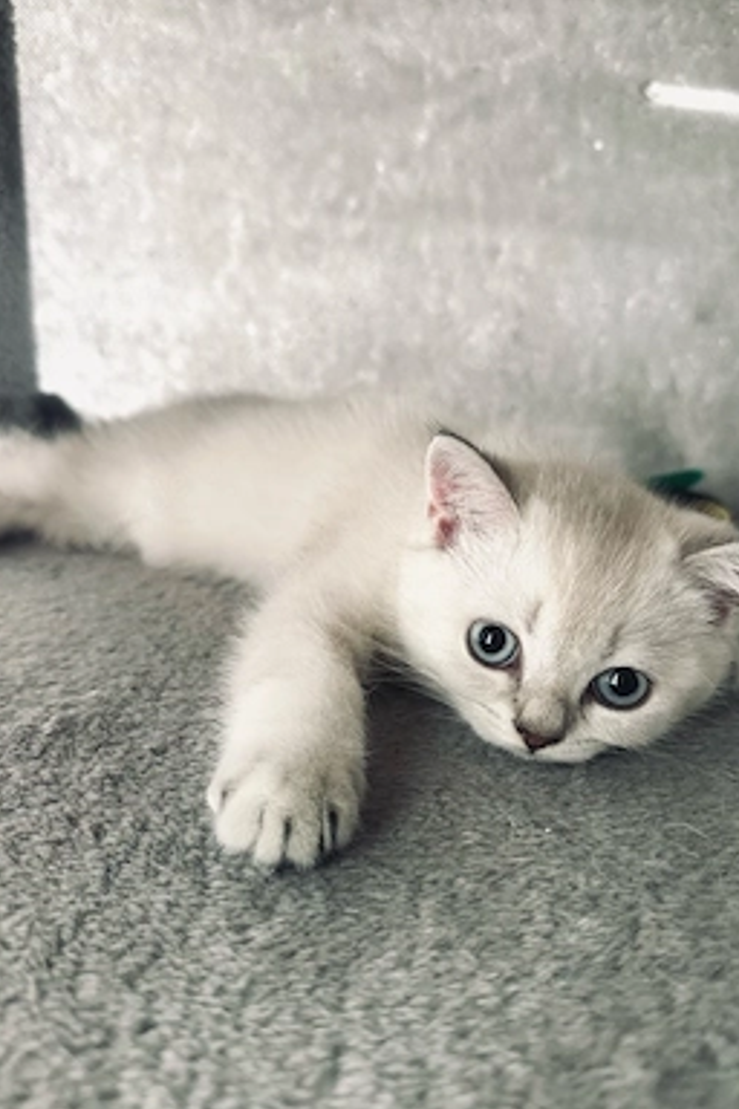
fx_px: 801
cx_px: 390
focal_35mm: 26
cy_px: 566
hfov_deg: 49.5
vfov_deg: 69.4
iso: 320
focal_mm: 6.86
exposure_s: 1/60
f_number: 1.78
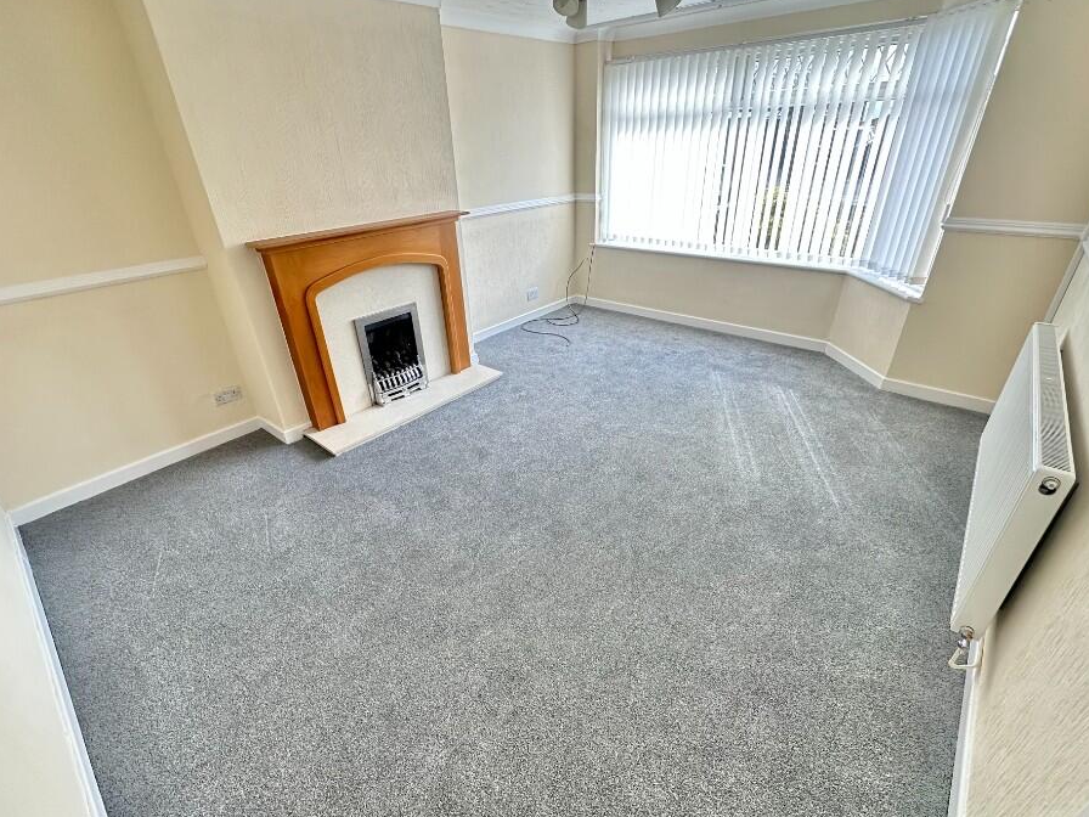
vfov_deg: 78.1
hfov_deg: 94.5
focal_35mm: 16
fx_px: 503
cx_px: 538
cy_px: 413
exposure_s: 1/99
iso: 160
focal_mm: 2.22
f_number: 2.2
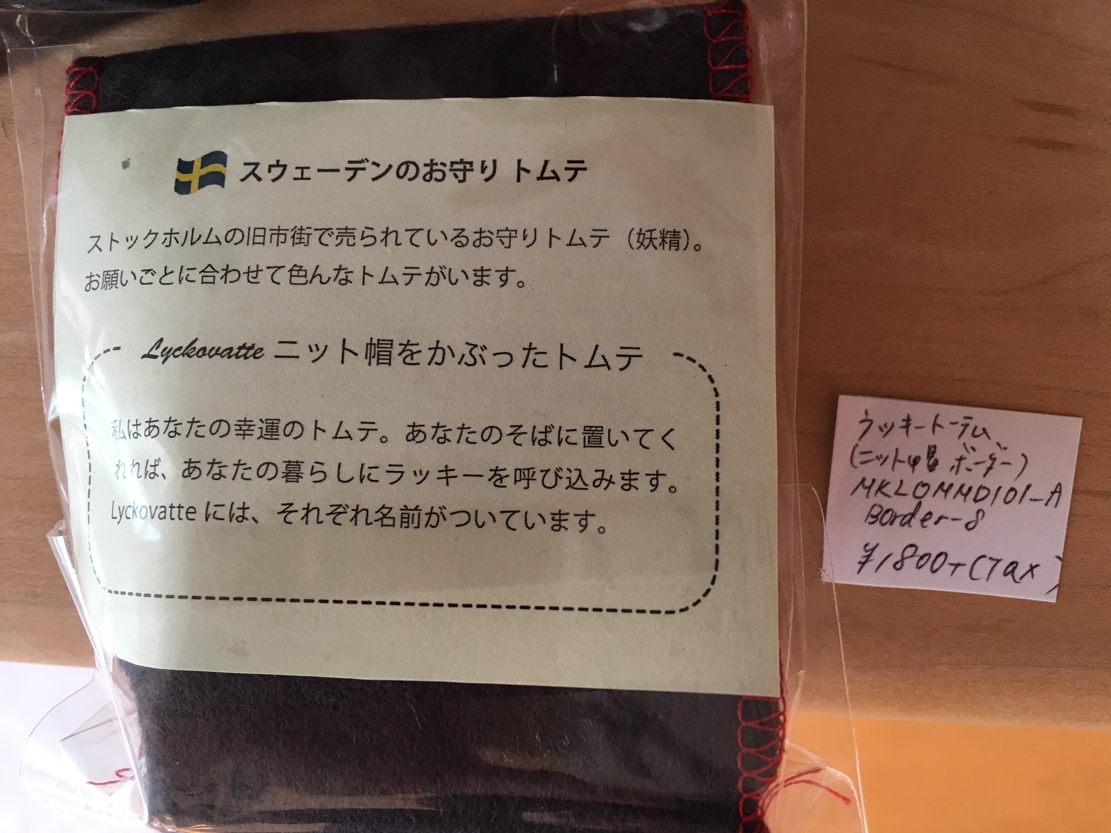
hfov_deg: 61.7
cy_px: 416
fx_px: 931
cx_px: 556
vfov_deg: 48.2
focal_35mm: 29
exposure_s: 1/30
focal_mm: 4.15
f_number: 2.2
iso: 40
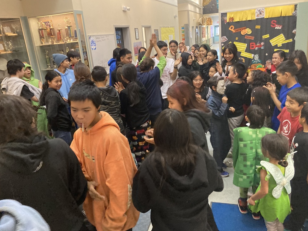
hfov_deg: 61.7
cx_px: 153
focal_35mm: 29
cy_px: 115
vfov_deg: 48.2
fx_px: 258
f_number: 1.8
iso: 400
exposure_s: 1/40
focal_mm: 3.99
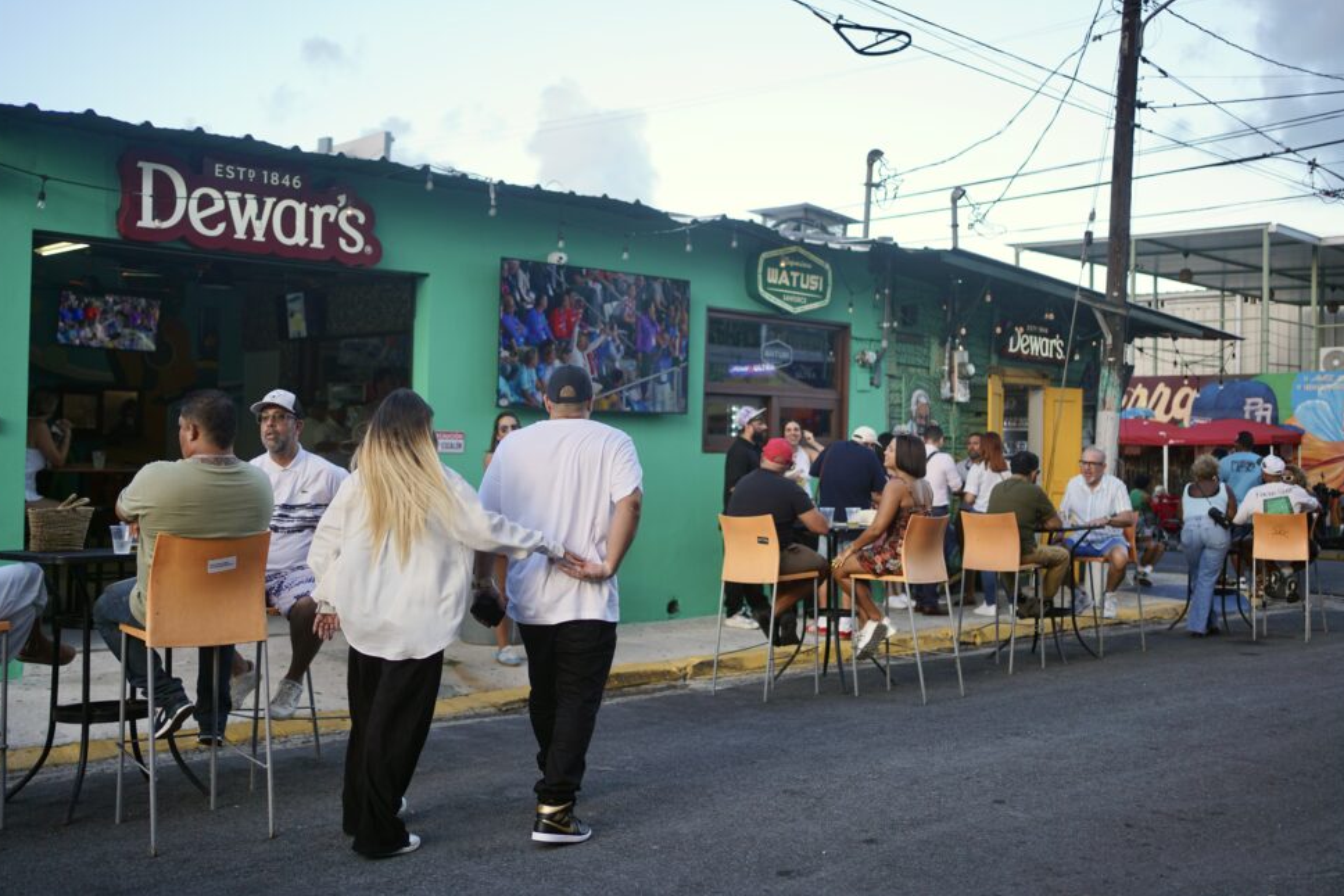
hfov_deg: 51.9
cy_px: 427
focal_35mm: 37
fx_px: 1381
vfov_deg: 35.9
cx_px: 669
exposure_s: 1/800
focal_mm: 35
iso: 200
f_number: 2
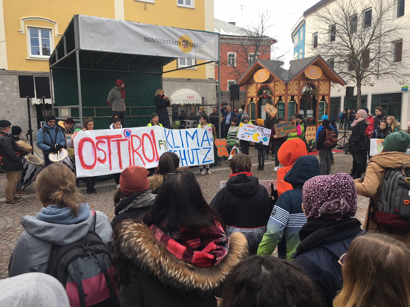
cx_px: 205
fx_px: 343
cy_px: 154
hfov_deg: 61.7
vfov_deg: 48.2
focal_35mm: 29
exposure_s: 1/286
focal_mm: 4.15
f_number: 2.2
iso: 25
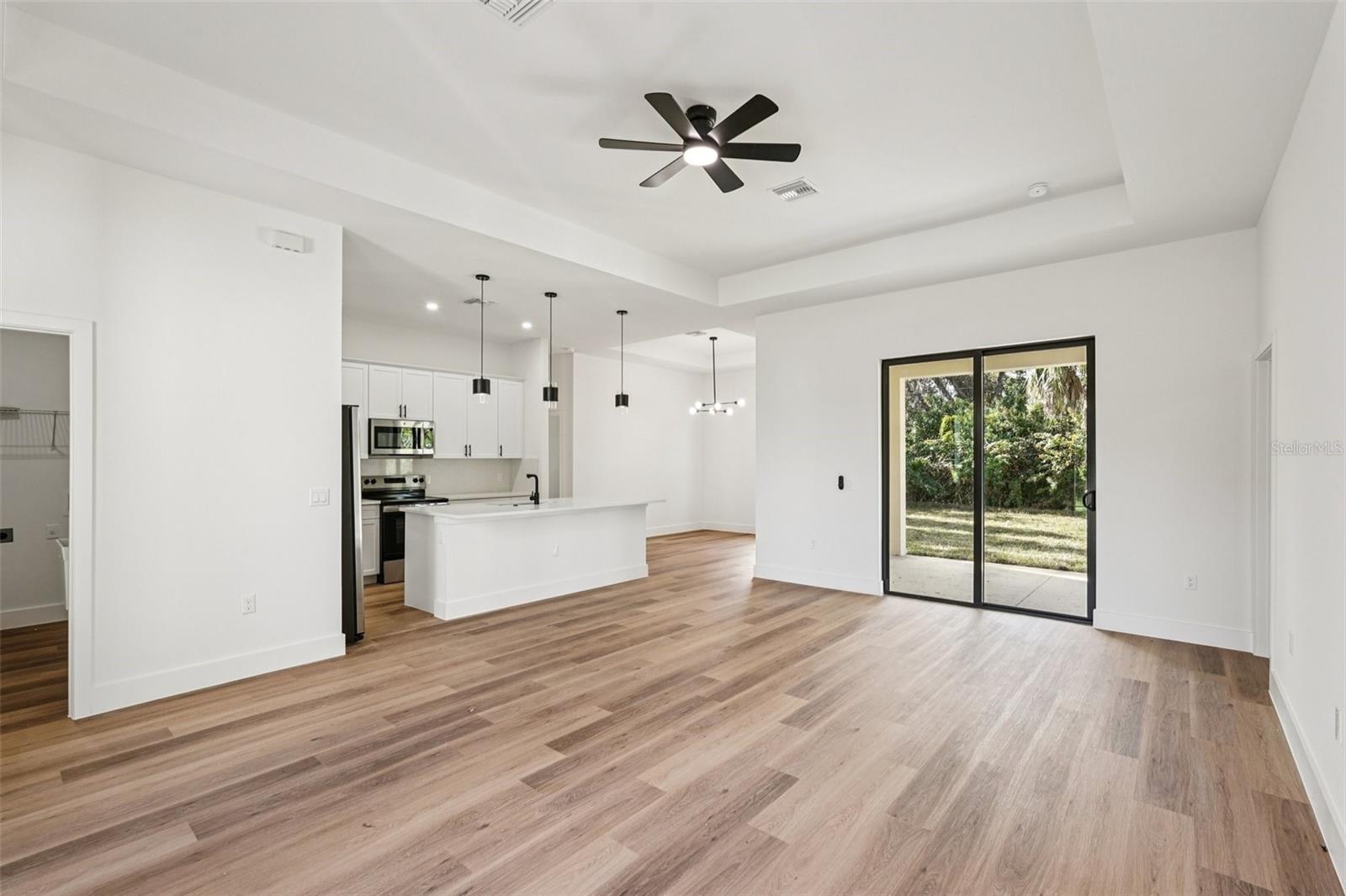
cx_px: 673
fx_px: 598
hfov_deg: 96.7
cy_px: 448
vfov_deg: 73.7
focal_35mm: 16
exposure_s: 1/40
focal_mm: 16
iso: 400
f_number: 8
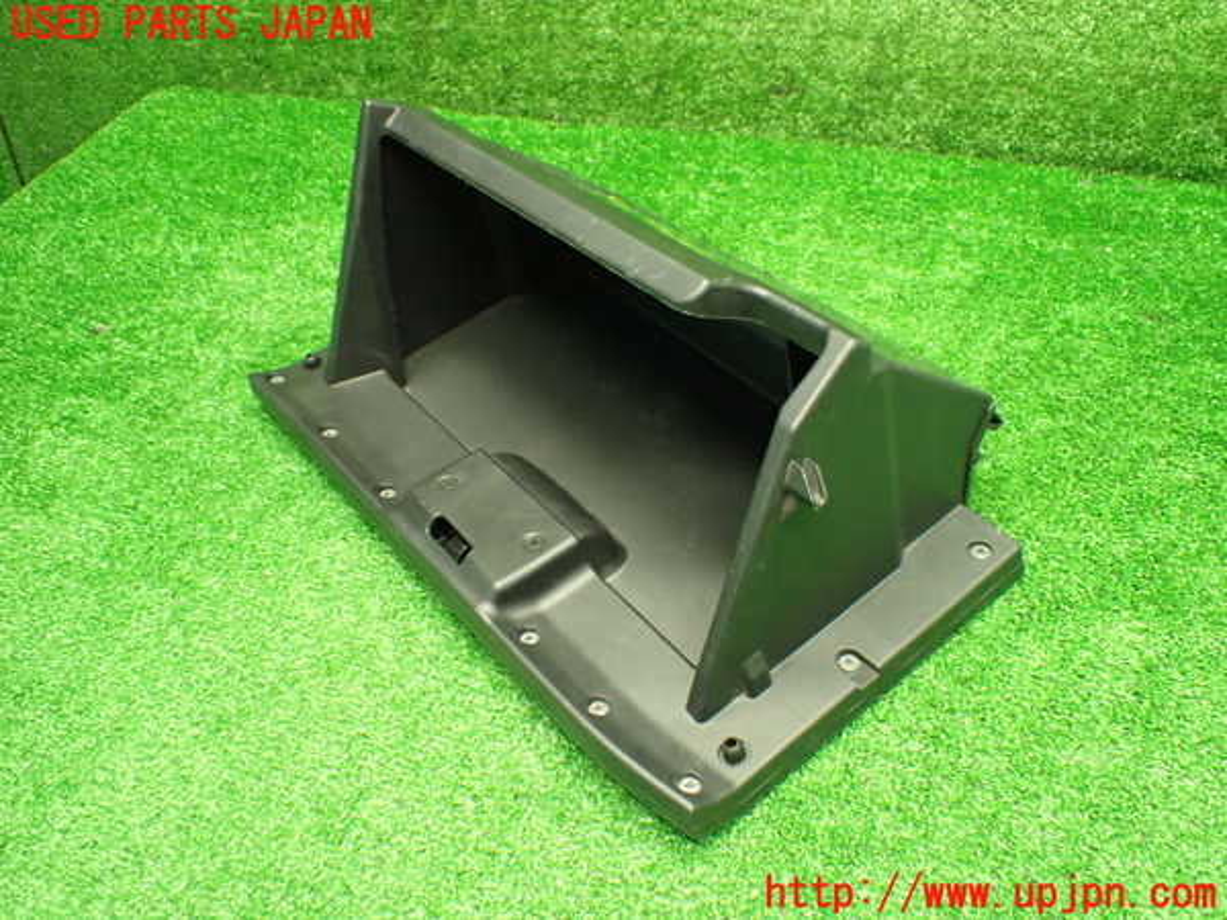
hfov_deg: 60.0
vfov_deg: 46.8
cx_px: 614
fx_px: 1063
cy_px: 460
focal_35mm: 30
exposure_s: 1/60
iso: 800
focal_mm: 5.4
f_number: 2.3
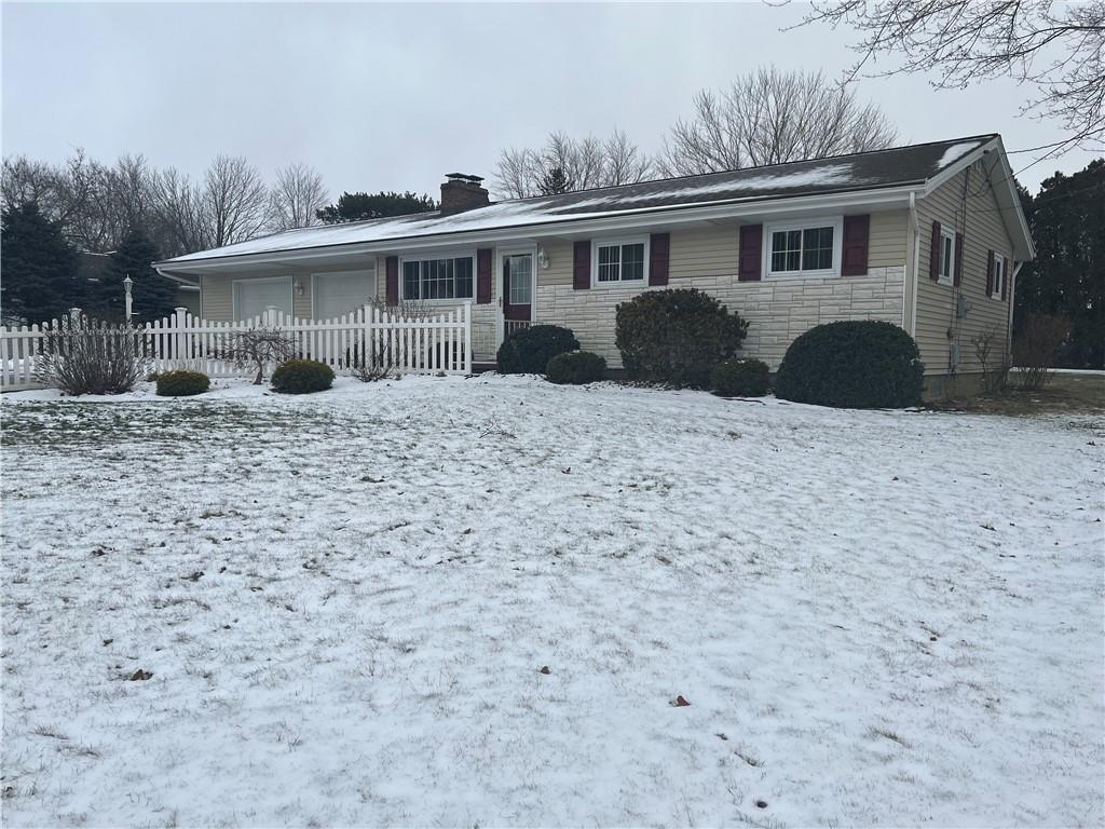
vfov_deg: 53.1
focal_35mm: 26
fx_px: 830
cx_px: 552
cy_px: 414
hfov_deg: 67.3
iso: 50
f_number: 1.5
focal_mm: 5.7
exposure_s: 1/3460
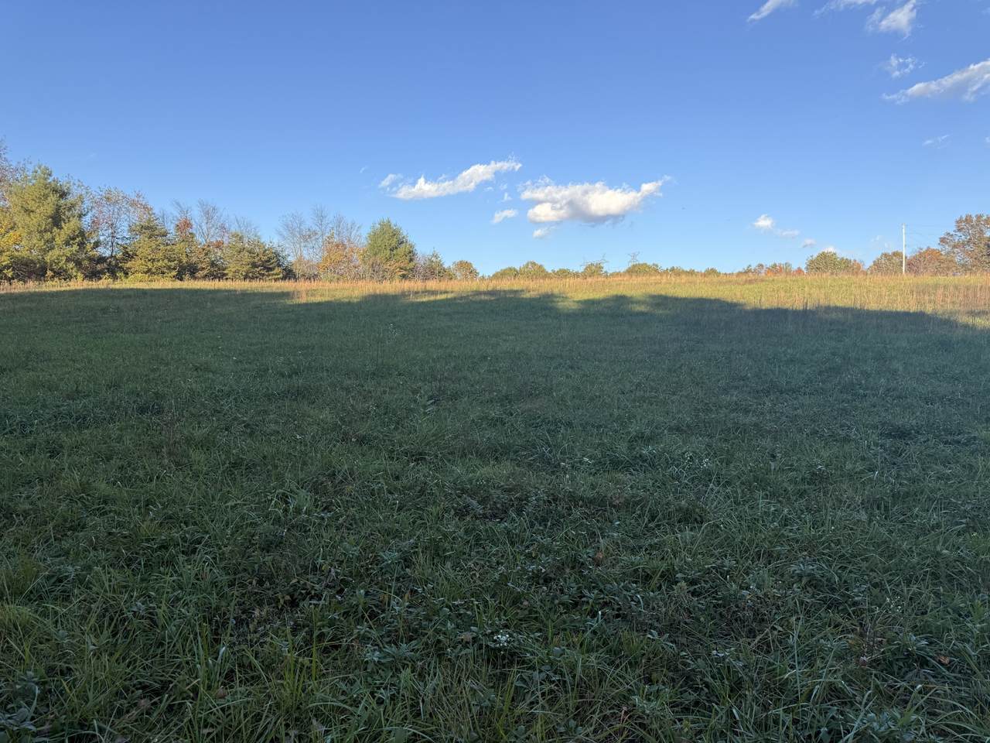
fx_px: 686
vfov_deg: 56.8
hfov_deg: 71.6
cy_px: 372
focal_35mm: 24
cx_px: 495
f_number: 1.78
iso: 80
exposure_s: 1/2370
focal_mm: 6.76
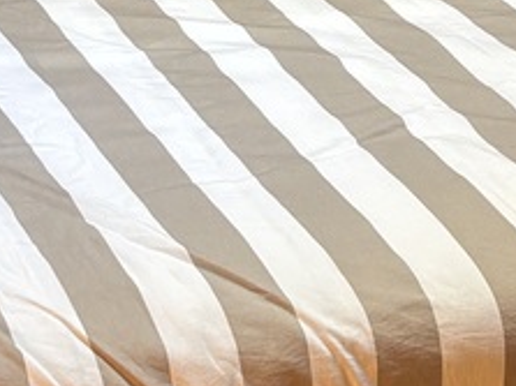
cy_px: -229
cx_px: 2
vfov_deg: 10.2
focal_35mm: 140
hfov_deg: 13.9
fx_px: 2086
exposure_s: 1/76
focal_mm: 5.96
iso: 125
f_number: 1.6
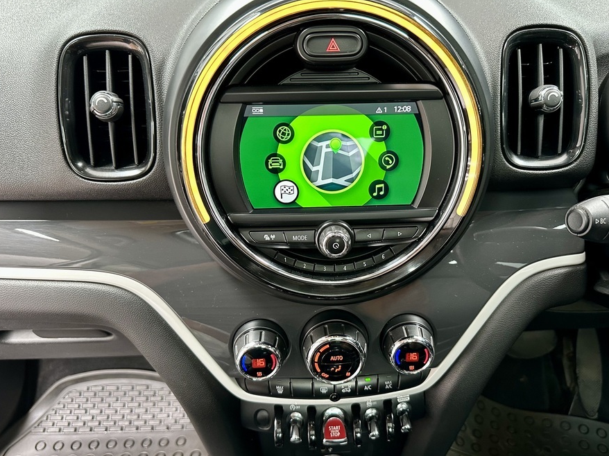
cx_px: 323
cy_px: 224
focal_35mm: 28
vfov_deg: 49.7
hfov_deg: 63.4
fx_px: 492
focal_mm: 6.86
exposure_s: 1/51
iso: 320
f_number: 1.78
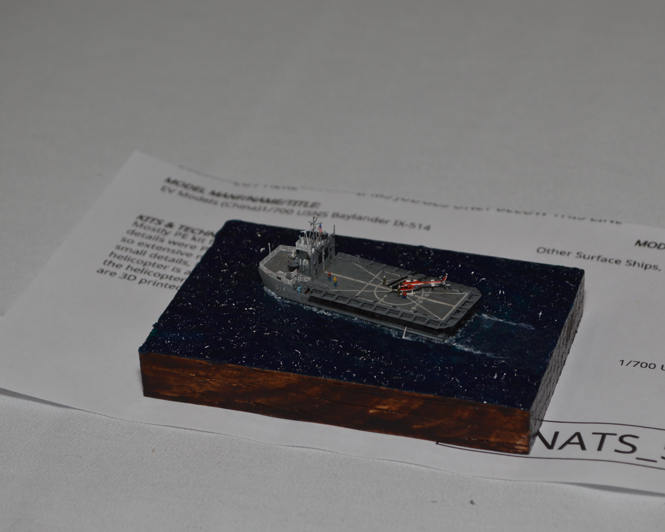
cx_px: 386
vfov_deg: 14.9
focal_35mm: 104
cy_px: 278
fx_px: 2039
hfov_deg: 18.5
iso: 100
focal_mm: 55
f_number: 8
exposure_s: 1/60
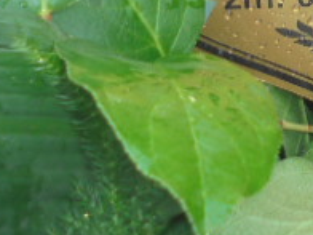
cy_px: -144
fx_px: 769
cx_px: 308
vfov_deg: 15.6
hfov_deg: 22.2
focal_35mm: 85
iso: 100
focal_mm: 4.6
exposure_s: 1/50
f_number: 3.5
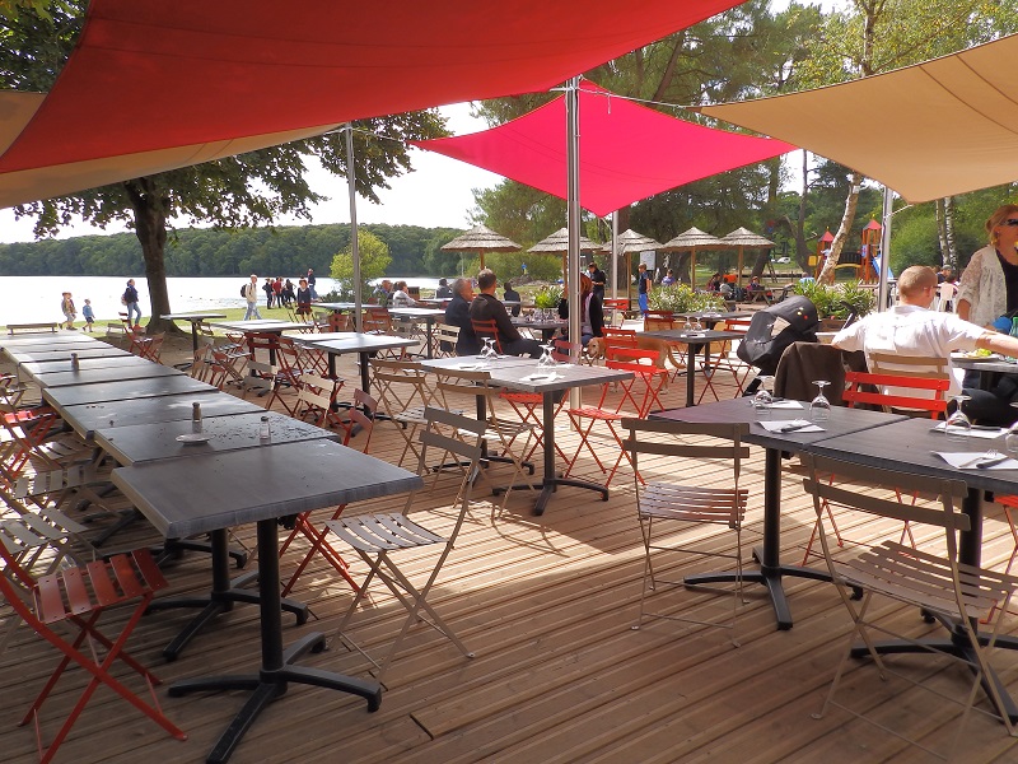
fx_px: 735
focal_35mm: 25
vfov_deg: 54.9
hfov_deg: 69.4
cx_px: 509
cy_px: 382
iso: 80
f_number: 4.5
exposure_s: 1/160
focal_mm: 4.6
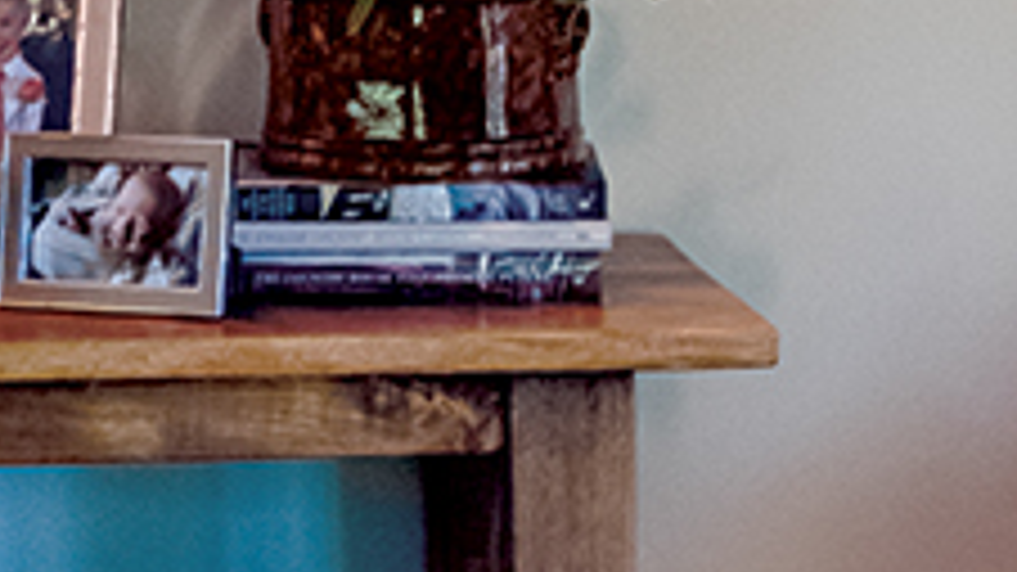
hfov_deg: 8.4
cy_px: 318
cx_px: -432
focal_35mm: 251
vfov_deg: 4.8
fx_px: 6767
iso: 1600
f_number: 3.6
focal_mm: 35.8
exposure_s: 1/60
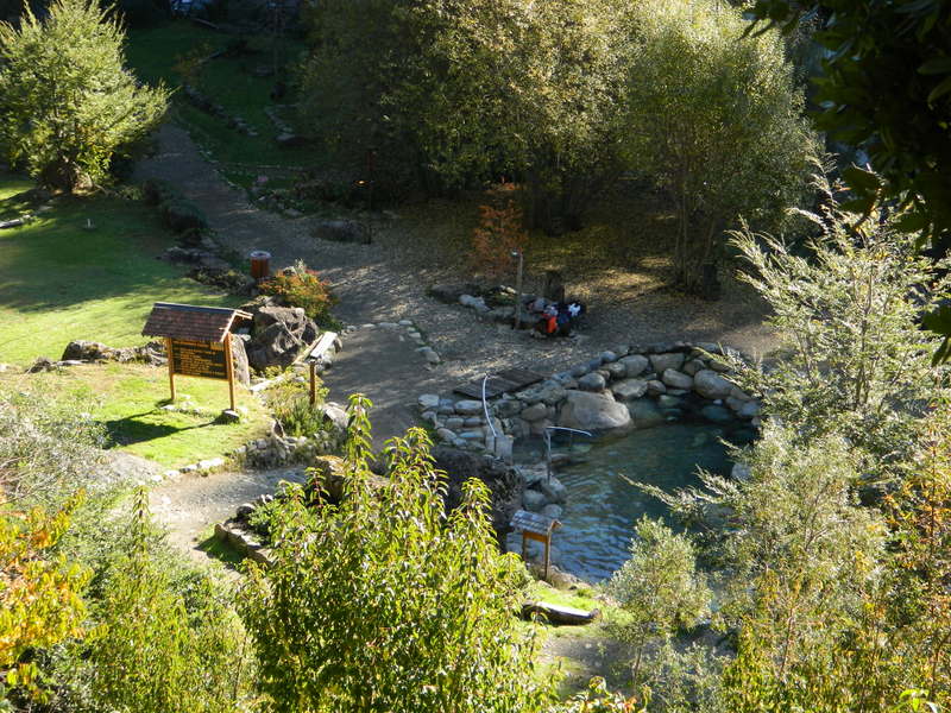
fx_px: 2830
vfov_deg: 14.4
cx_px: 476
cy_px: 356
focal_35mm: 103
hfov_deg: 19.1
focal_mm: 18.6
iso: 80
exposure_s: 1/80
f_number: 4.5
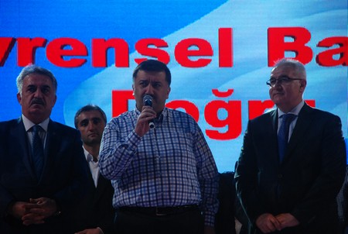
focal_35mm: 202
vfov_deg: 6.8
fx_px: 1961
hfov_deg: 10.1
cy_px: 117
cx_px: 174
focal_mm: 135
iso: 800
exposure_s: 1/160
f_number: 5.6
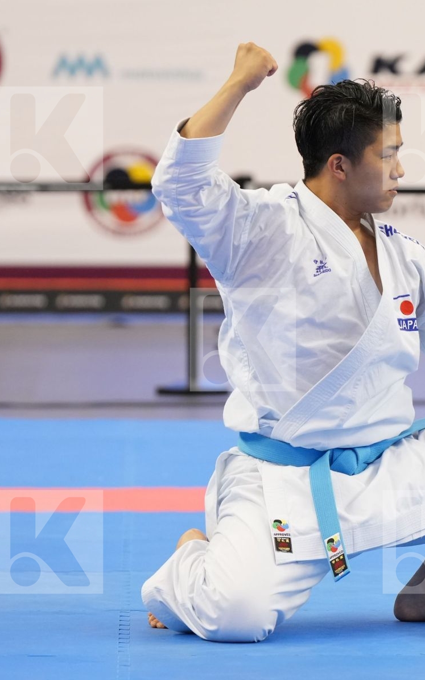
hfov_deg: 5.0
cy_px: 340
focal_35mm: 264
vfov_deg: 8.0
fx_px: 4892
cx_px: 436
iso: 2000
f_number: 2.8
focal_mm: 115
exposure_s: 1/500
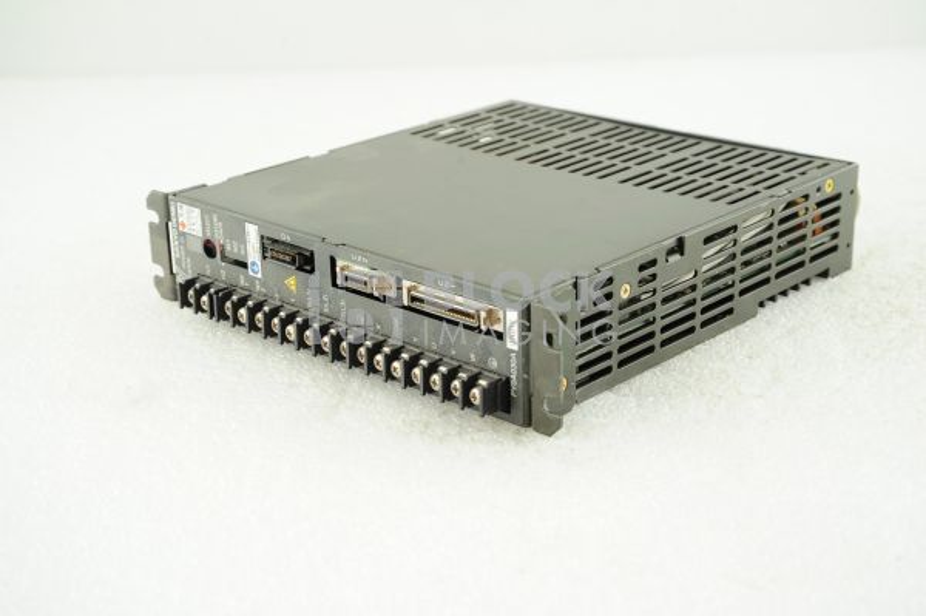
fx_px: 1696
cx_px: 463
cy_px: 308
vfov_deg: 20.6
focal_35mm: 66
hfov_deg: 30.5
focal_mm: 66
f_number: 9
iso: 1600
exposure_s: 1/125
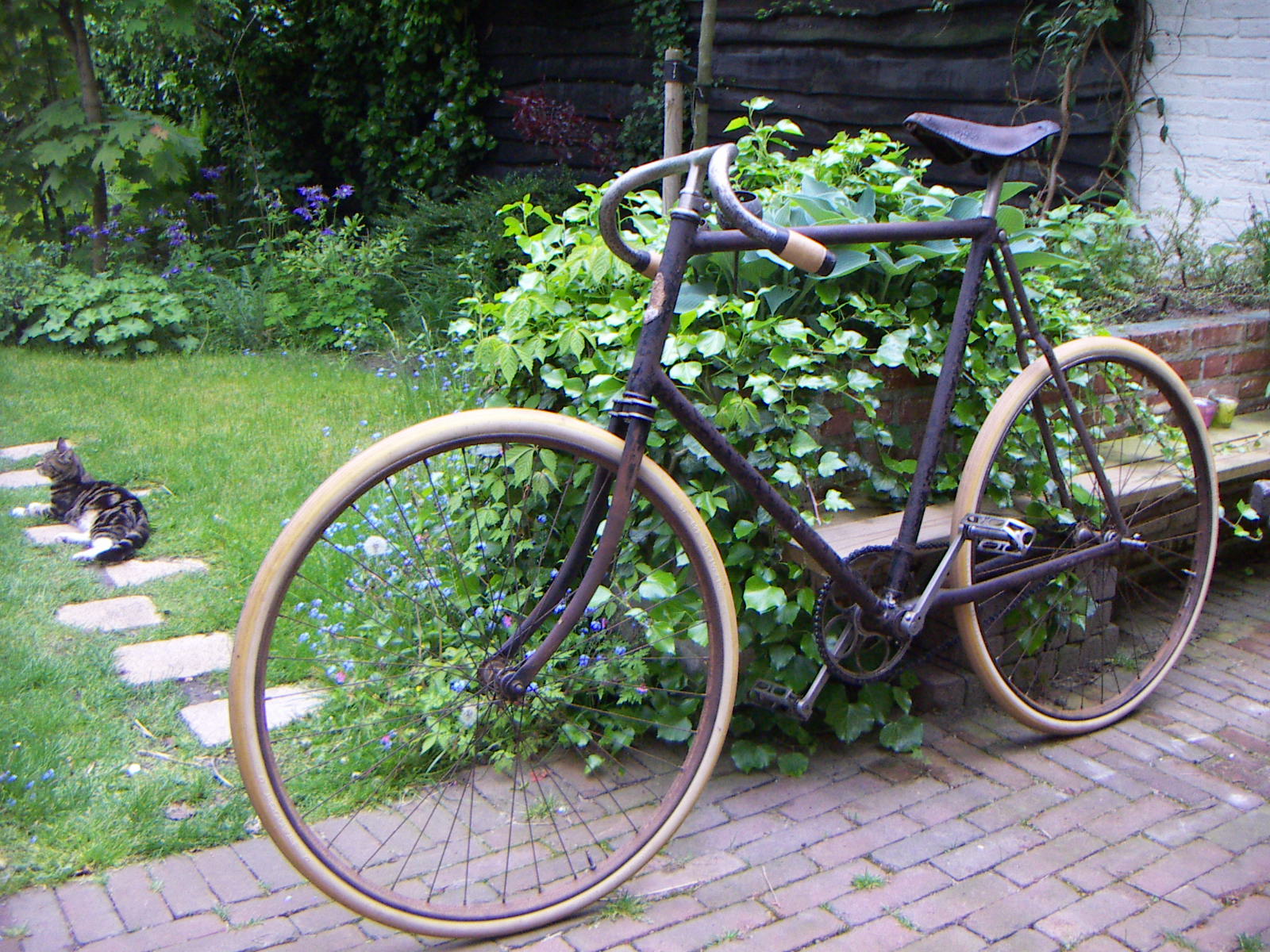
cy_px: 476
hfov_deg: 51.4
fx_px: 1321
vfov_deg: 39.7
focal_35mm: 36
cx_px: 635
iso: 125
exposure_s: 1/50
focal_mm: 4.7
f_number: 2.8
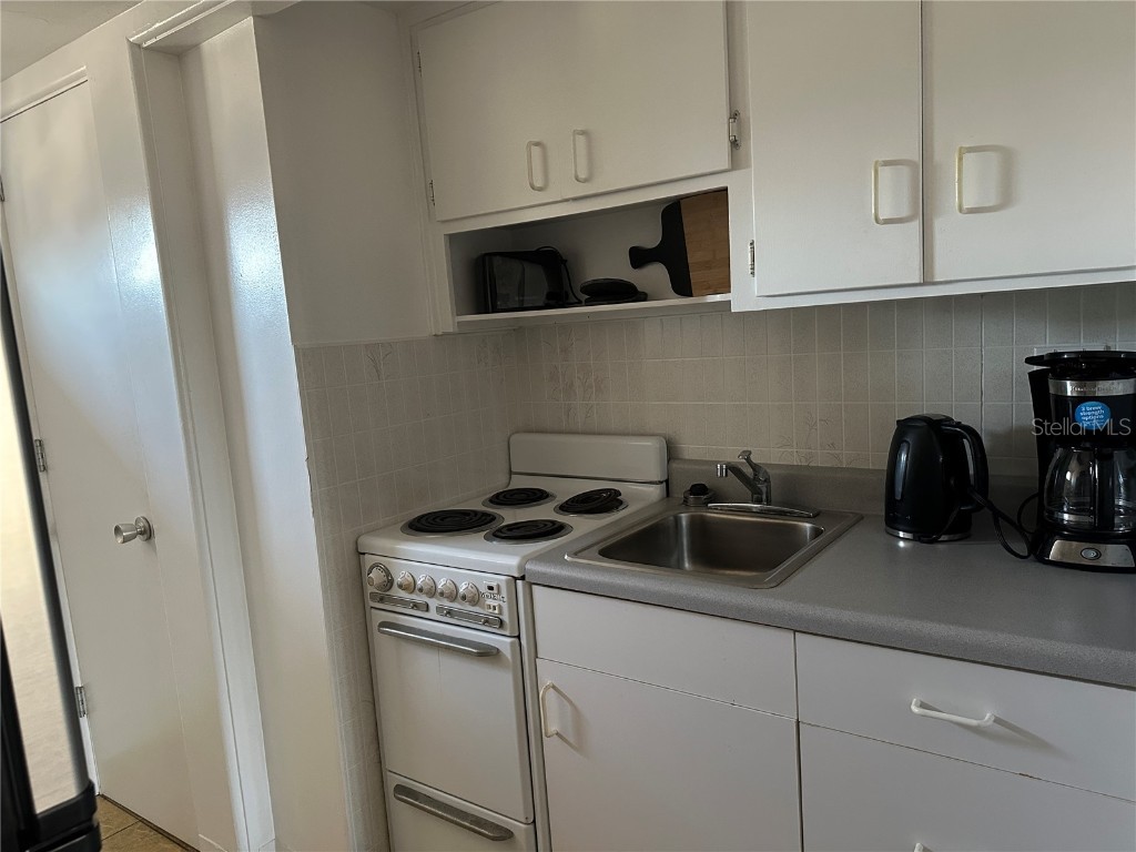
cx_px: 568
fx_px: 788
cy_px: 426
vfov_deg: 56.8
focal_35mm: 24
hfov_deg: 71.6
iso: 500
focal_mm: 6.86
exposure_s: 1/60
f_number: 1.78
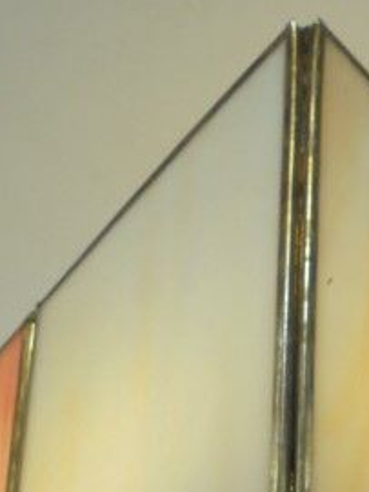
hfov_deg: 13.0
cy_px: 494
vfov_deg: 17.0
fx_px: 1607
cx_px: 323
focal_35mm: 113
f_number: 4
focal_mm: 6.1
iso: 100
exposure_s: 1/250
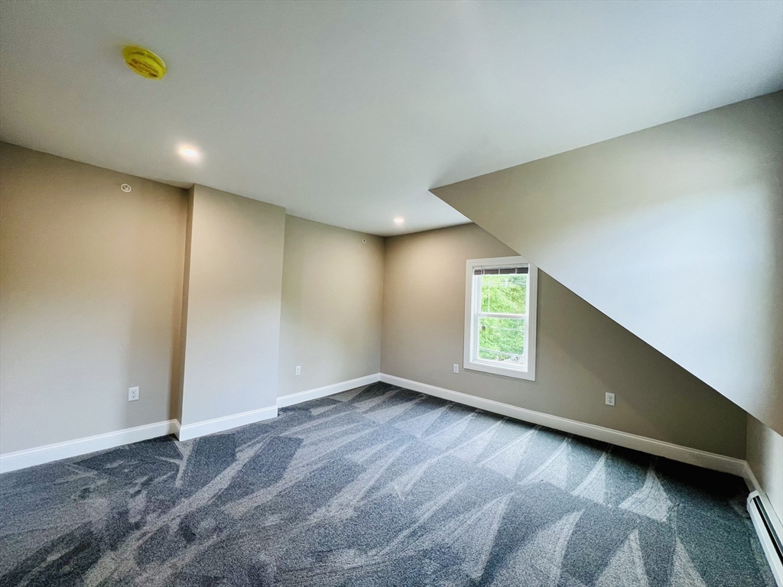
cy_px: 294
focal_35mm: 13
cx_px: 392
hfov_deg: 106.2
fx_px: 294
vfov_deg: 89.9
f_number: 1.8
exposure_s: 1/120
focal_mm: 1.57
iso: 160
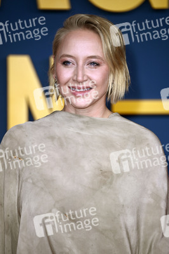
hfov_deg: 5.5
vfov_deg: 8.2
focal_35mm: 250
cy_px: 127
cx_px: 84
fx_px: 1763
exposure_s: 1/200
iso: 800
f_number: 5.6
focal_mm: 250
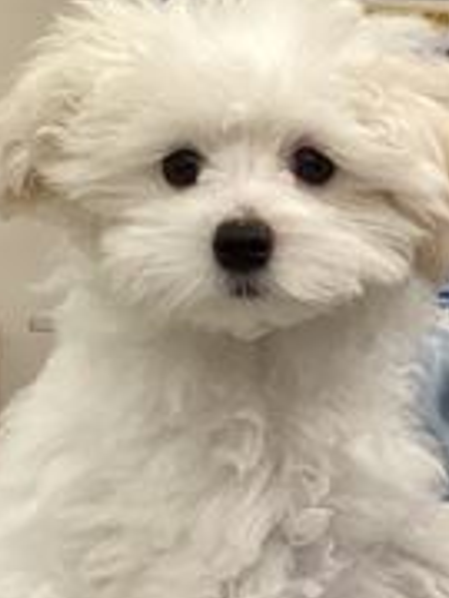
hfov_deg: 10.5
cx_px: 555
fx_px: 2387
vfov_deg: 14.3
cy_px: 332
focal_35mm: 138
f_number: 2.4
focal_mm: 3.3
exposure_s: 1/50
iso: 100
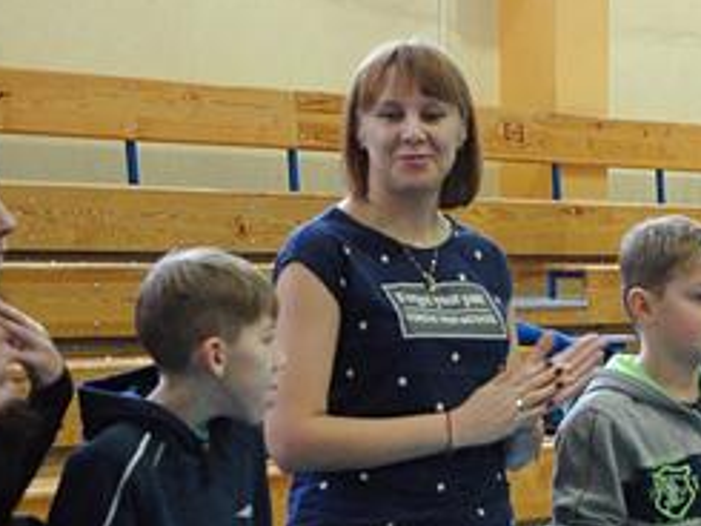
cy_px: 610
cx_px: 853
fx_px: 2634
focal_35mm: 130
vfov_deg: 11.2
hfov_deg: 14.6
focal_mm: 26
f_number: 4.5
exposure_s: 1/100
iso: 2500
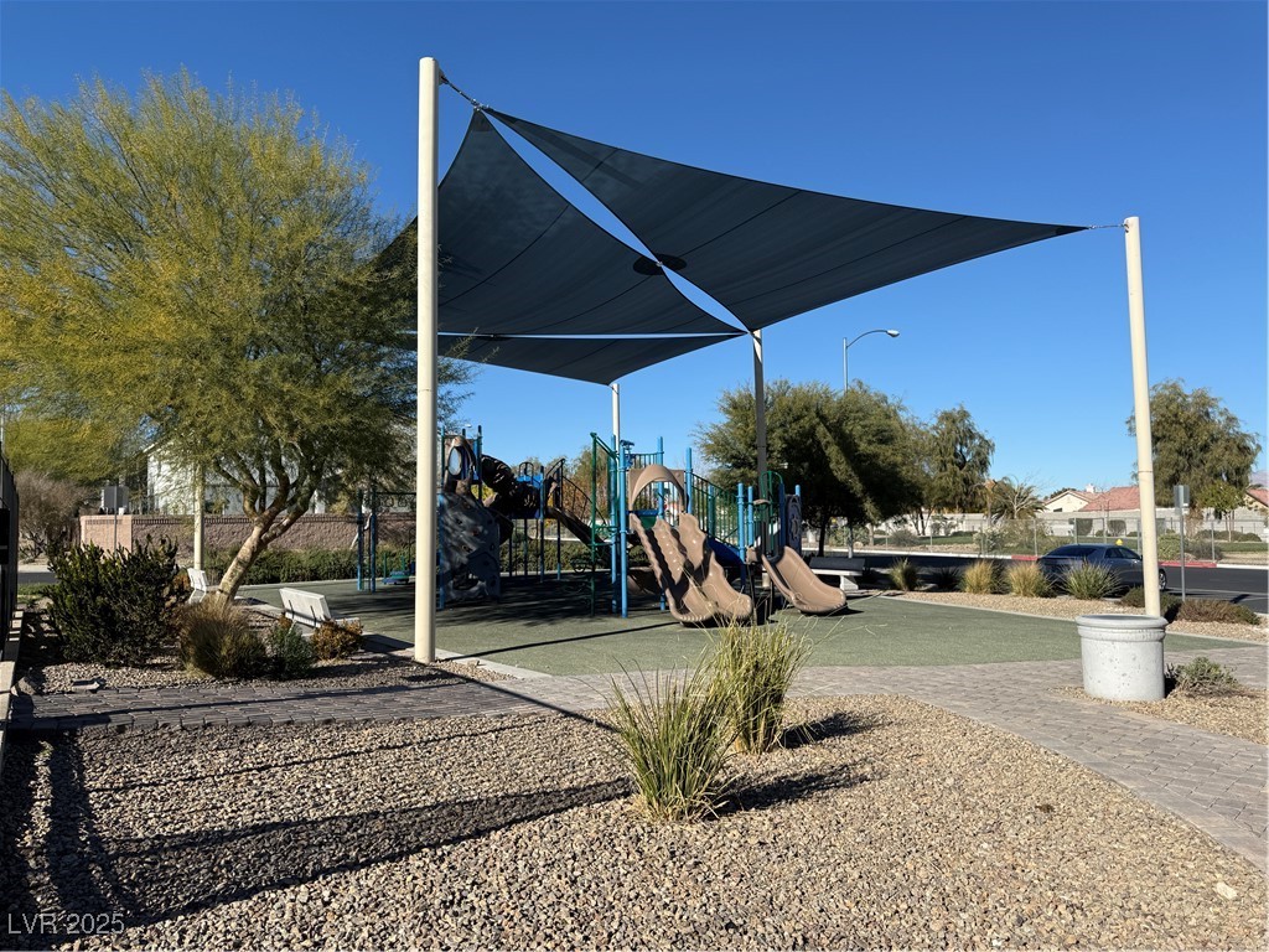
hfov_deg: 71.6
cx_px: 634
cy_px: 476
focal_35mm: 24
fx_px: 880
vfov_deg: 56.8
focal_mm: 6.76
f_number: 1.78
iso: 80
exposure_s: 1/5319
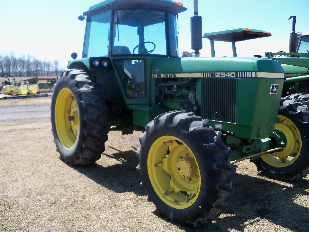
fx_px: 321
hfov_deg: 51.4
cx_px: 151
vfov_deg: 39.7
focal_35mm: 36
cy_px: 116
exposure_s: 1/320
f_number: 3.5
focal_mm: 6.2
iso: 80
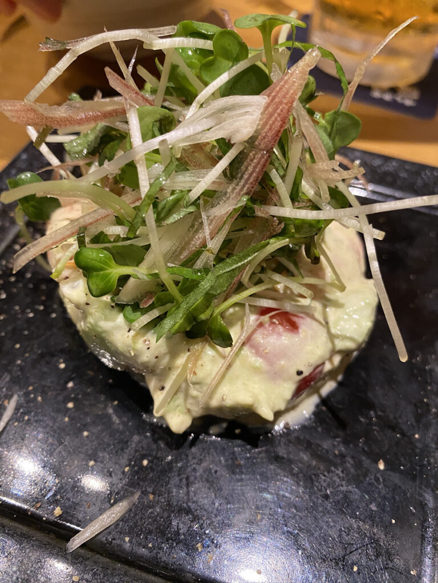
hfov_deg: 54.9
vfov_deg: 69.4
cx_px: 219
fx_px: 422
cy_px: 292
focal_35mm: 25
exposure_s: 1/60
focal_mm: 4.25
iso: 320
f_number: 1.8
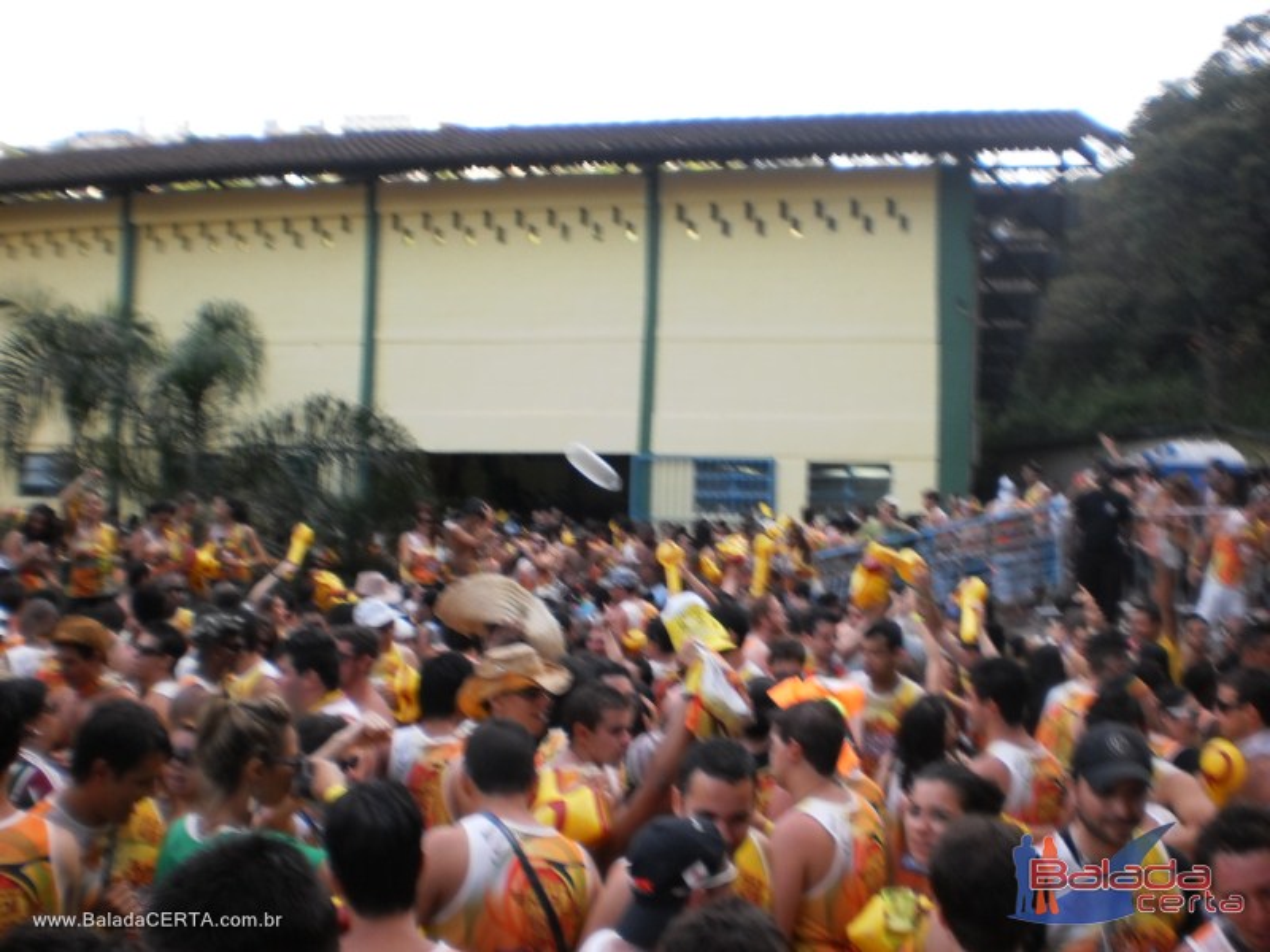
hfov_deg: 51.4
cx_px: 635
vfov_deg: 39.7
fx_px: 1321
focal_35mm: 36
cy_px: 476
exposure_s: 1/100
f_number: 3.1
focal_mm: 6.3
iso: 100
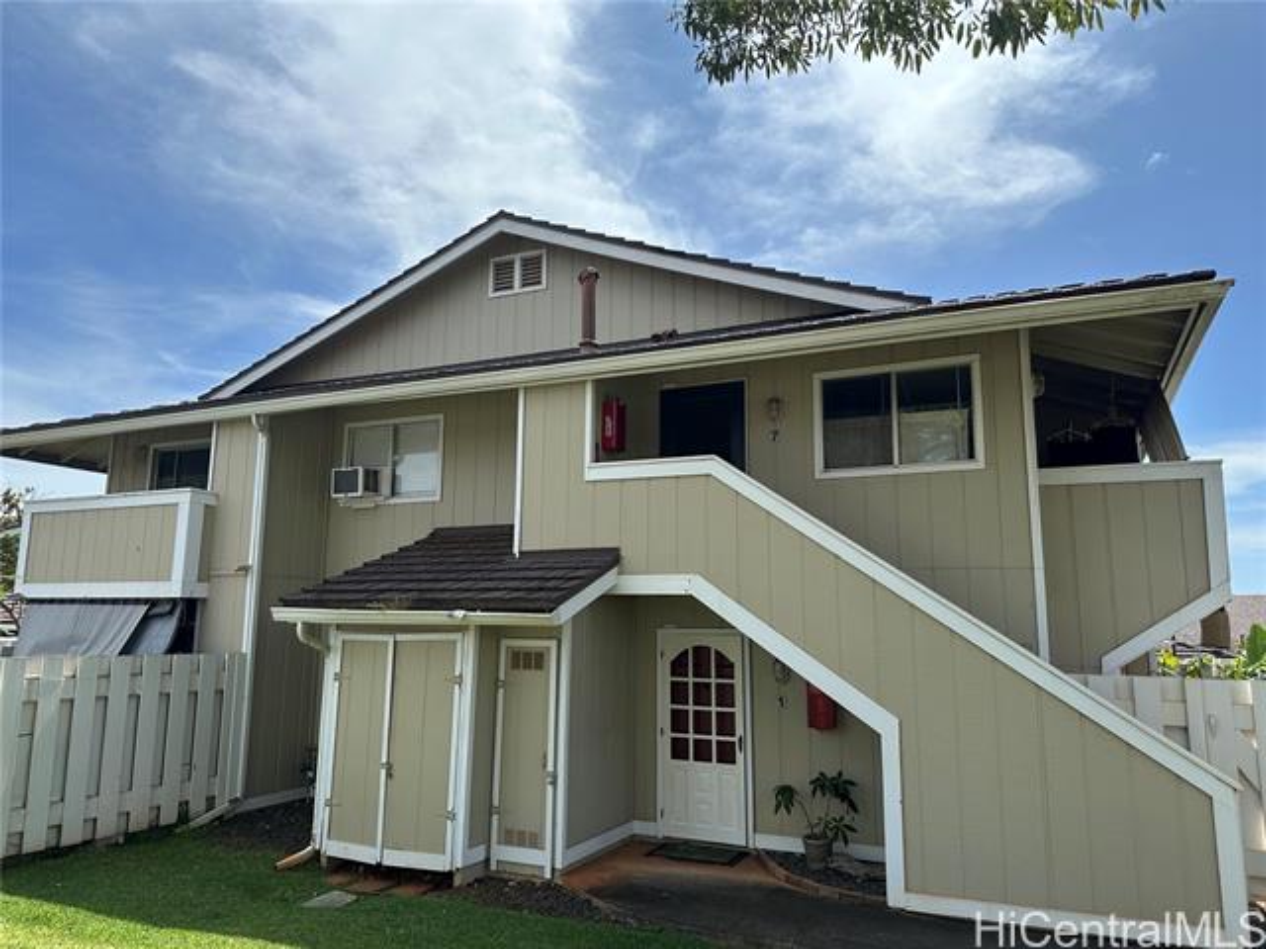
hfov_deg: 71.6
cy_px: 474
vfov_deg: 56.8
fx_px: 878
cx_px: 633
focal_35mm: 24
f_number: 1.78
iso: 80
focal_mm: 6.86
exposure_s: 1/5848
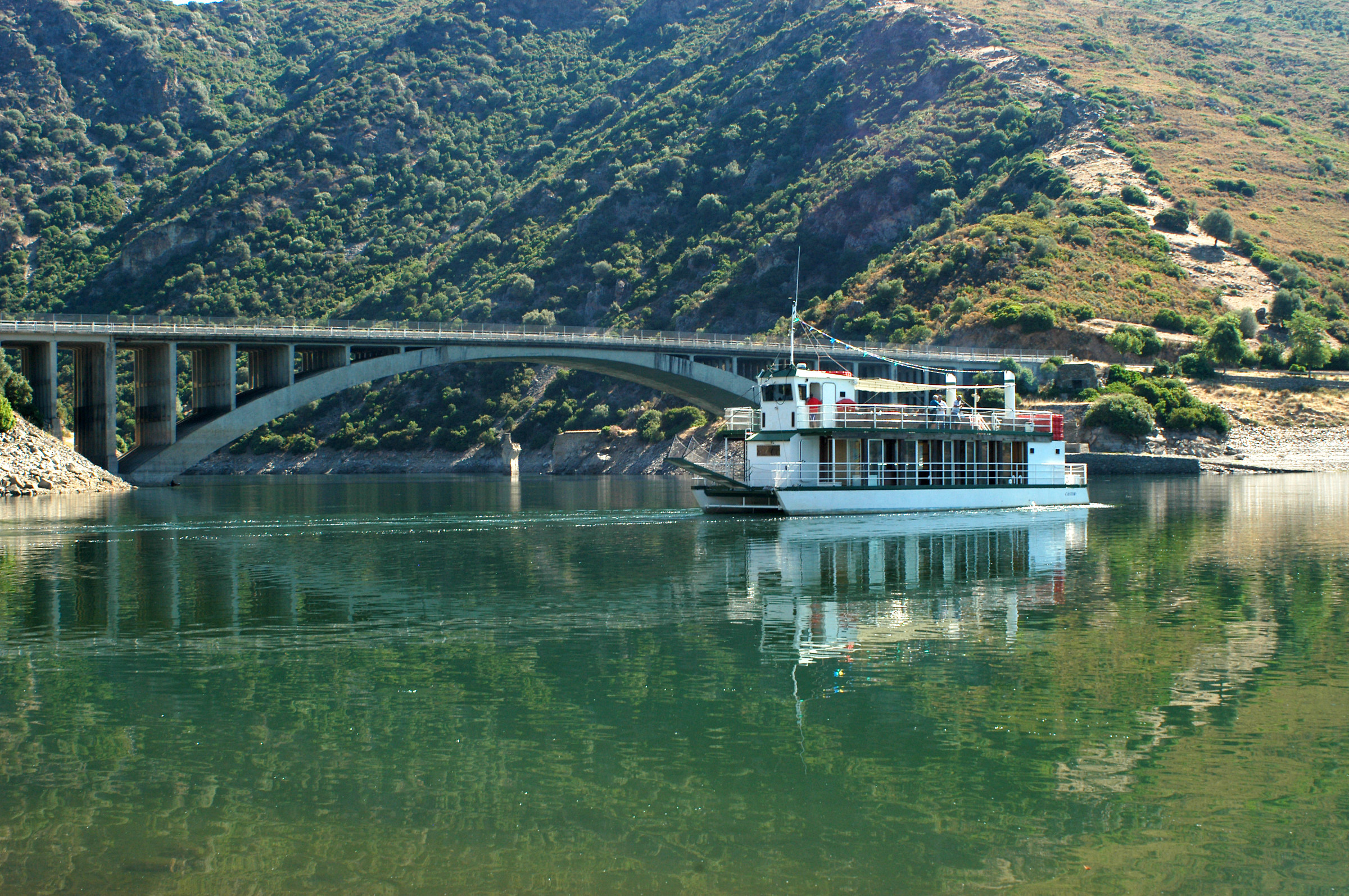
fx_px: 1741
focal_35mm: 46
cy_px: 448
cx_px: 674
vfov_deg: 28.9
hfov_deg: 42.4
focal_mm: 31
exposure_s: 1/200
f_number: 8
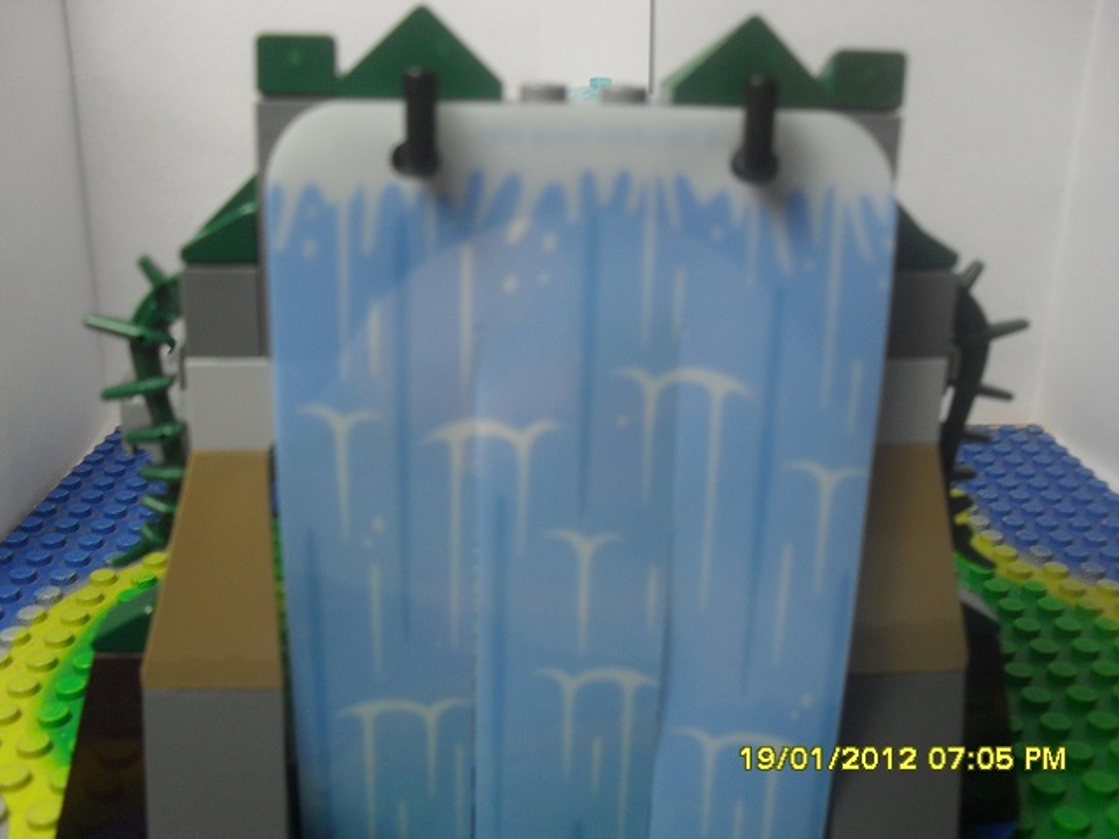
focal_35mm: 35
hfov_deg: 52.6
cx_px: 560
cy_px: 420
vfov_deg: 40.7
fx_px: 1131
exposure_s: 1/90
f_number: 3.2
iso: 100
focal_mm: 6.3
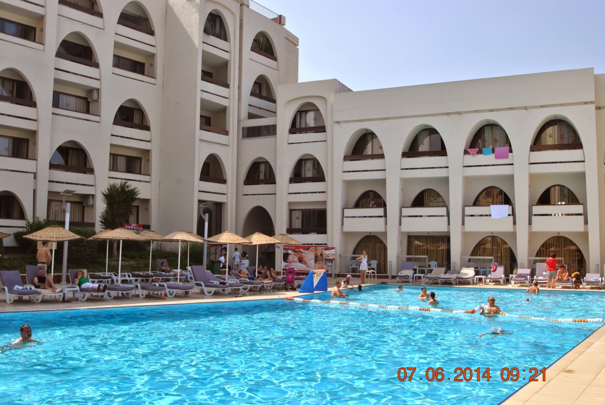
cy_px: 202
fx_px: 606
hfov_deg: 53.1
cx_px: 302
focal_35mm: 36
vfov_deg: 37.0
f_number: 7.1
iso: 100
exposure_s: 1/200
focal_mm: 24
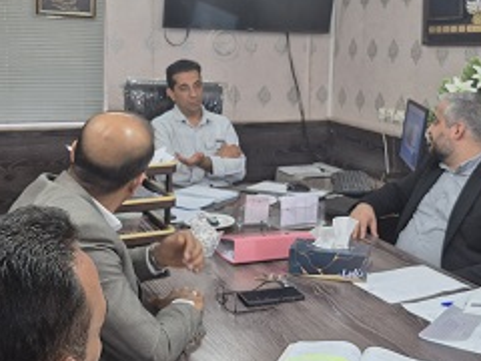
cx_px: 267
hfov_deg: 39.6
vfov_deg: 29.9
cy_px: 107
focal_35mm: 48
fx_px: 667
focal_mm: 5.4
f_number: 1.8
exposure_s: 1/100
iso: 125
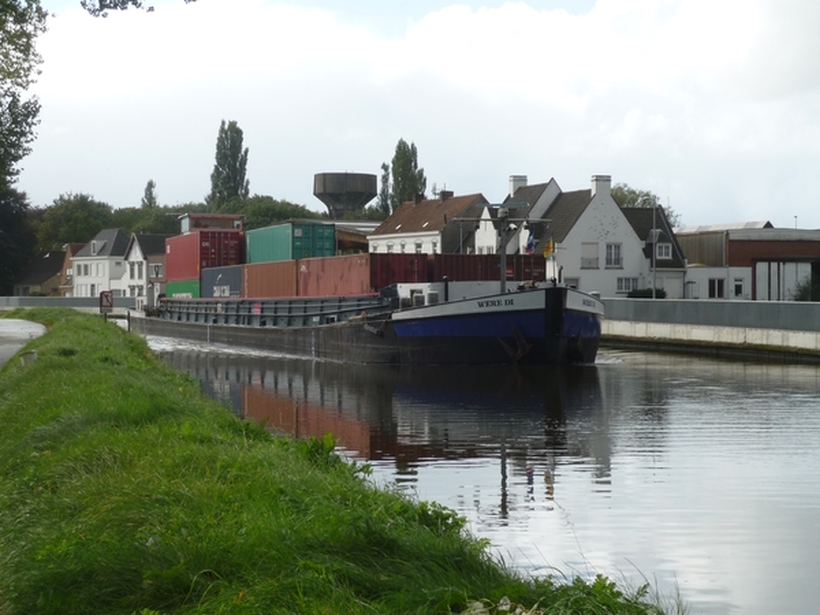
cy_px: 308
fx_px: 1682
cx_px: 410
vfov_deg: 20.7
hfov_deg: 27.4
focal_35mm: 71
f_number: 4
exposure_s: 1/400
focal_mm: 11.7
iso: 100
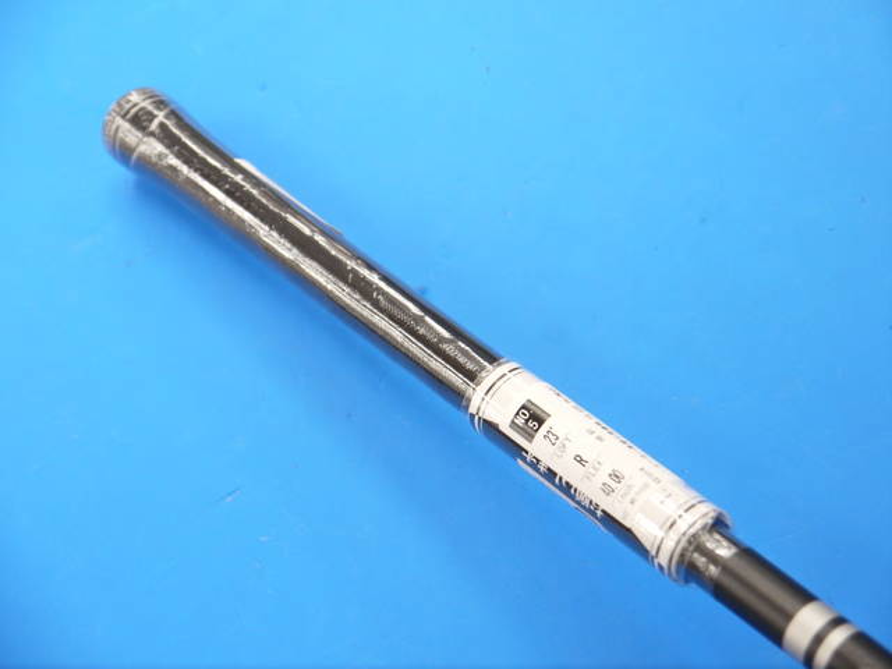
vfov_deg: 18.9
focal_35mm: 78
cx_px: 446
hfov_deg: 25.0
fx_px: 2010
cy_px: 334
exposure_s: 1/80
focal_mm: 39
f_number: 5.5
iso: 640
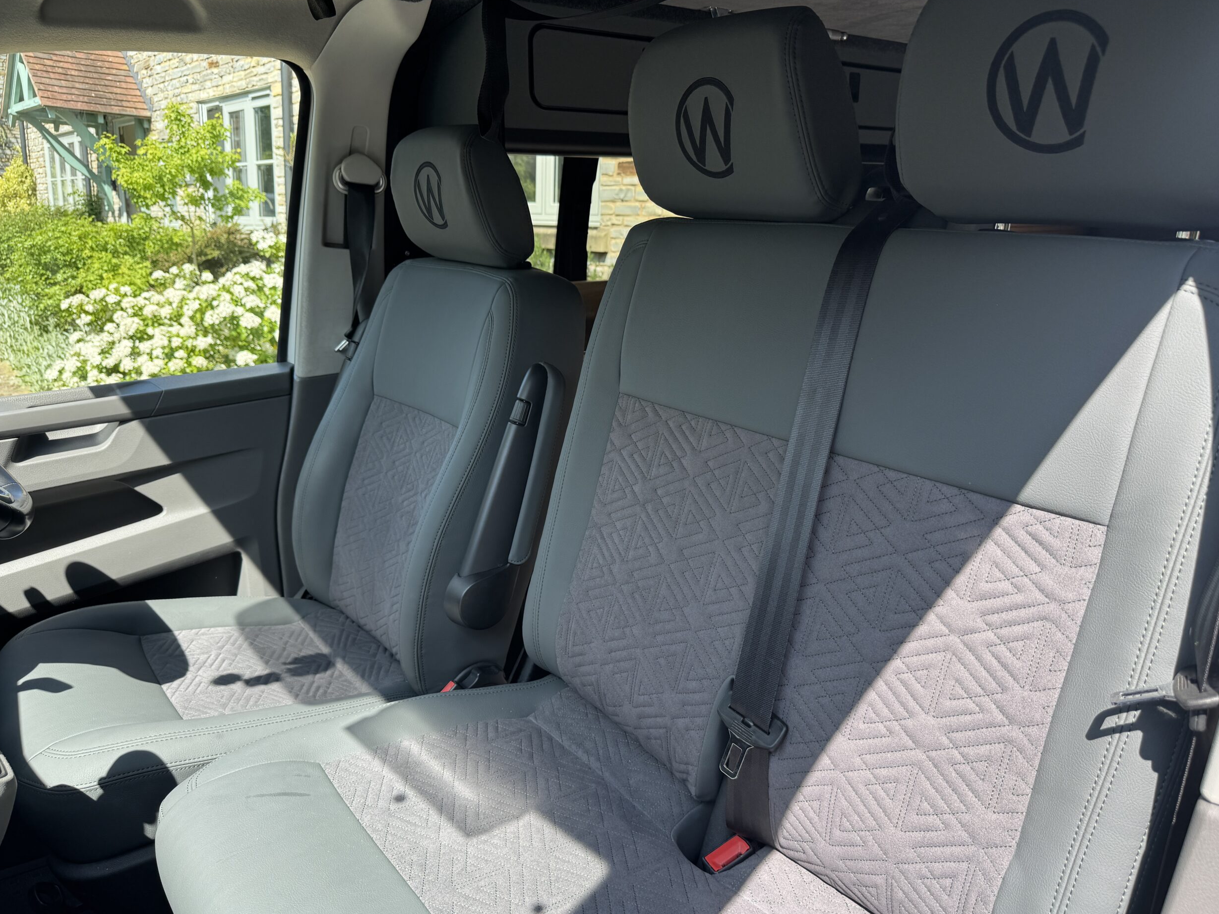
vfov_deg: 54.9
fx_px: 880
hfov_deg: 69.4
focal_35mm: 25
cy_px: 469
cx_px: 631
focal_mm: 6.76
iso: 80
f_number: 1.78
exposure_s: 1/747
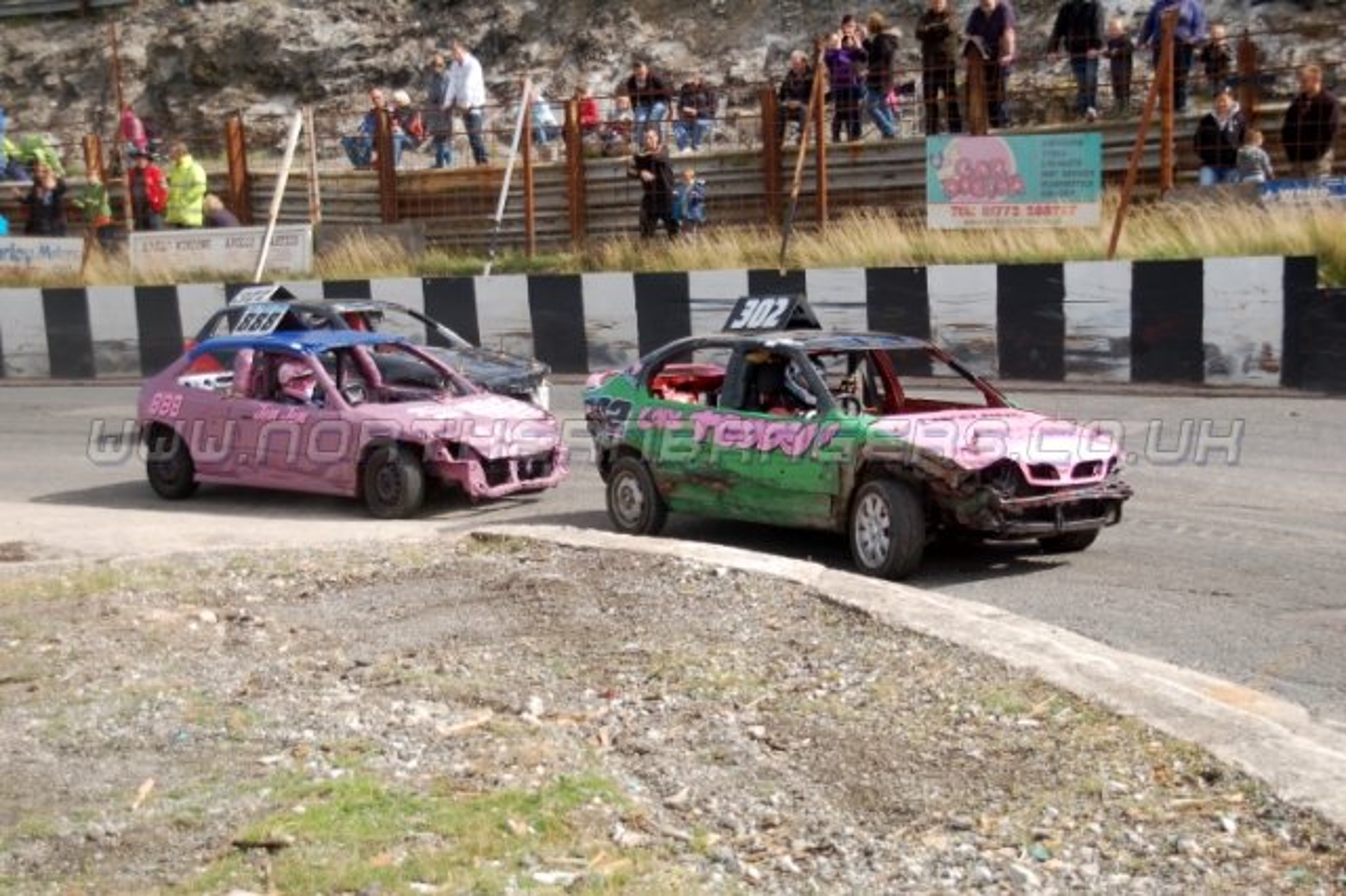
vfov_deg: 22.6
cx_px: 673
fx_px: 2242
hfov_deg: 33.4
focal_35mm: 60
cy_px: 448
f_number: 4.8
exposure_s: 1/1000
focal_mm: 40
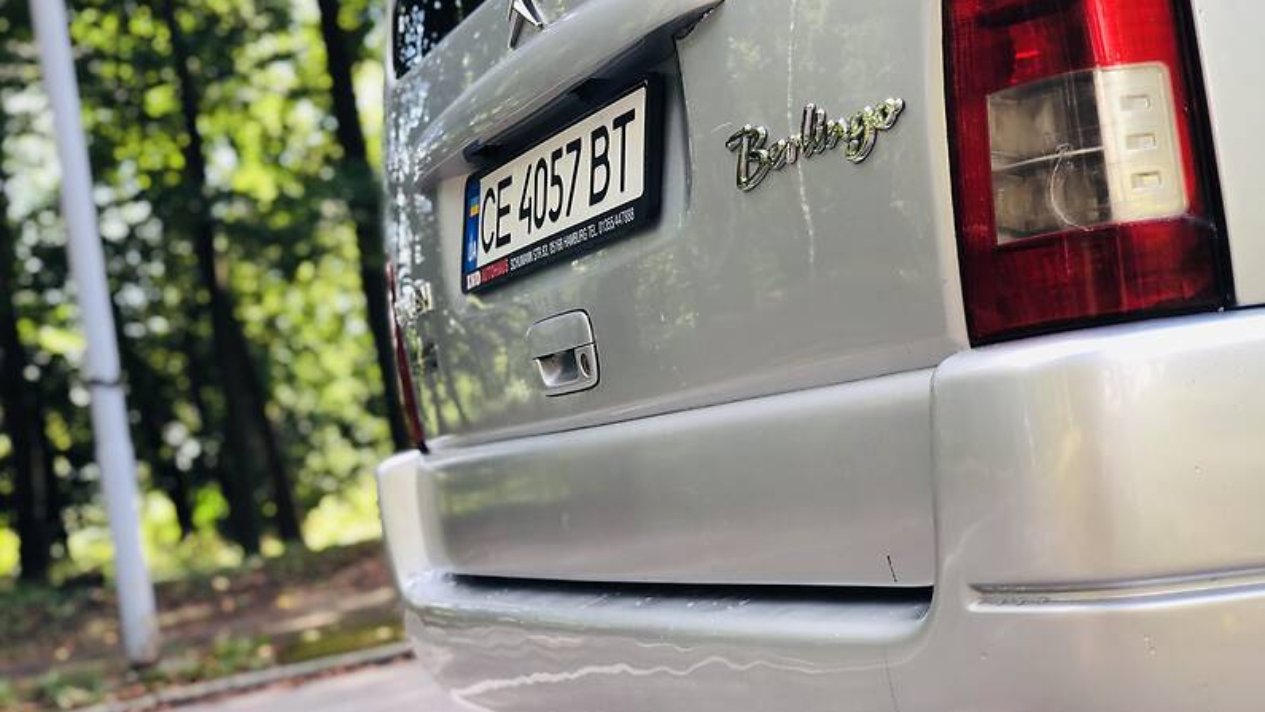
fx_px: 1912
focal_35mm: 57
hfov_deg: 36.6
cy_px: 271
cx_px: 635
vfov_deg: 21.0
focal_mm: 6
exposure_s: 1/120
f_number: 2.4
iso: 25
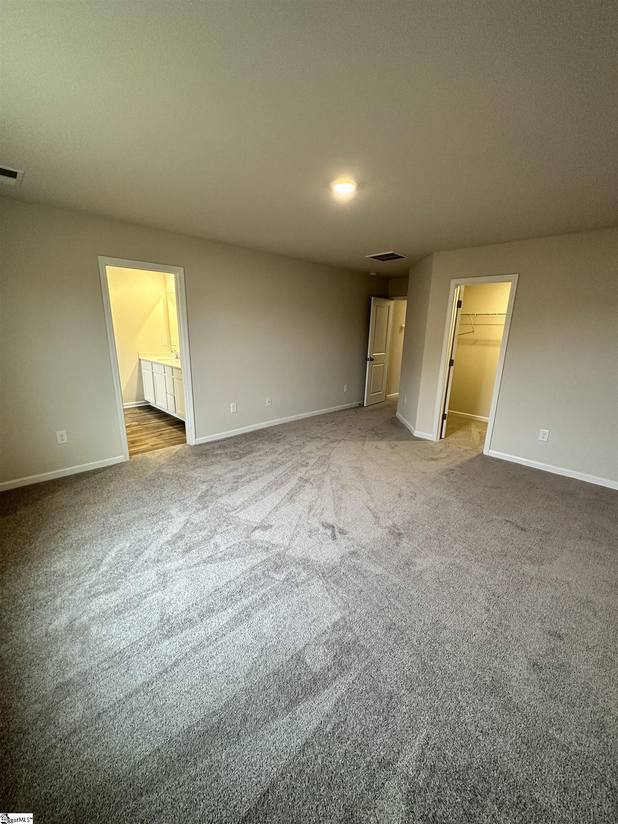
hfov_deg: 85.7
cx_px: 309
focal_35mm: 14
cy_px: 412
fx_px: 333
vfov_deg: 102.1
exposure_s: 1/60
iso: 200
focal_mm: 2.22
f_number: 2.2
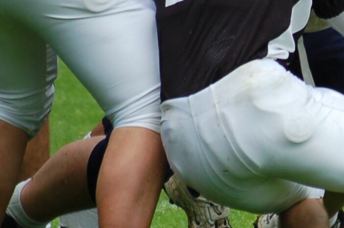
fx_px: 9836
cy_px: 79
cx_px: 350
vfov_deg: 1.3
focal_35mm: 1031
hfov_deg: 2.0
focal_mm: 220
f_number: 5.3
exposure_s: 1/1000
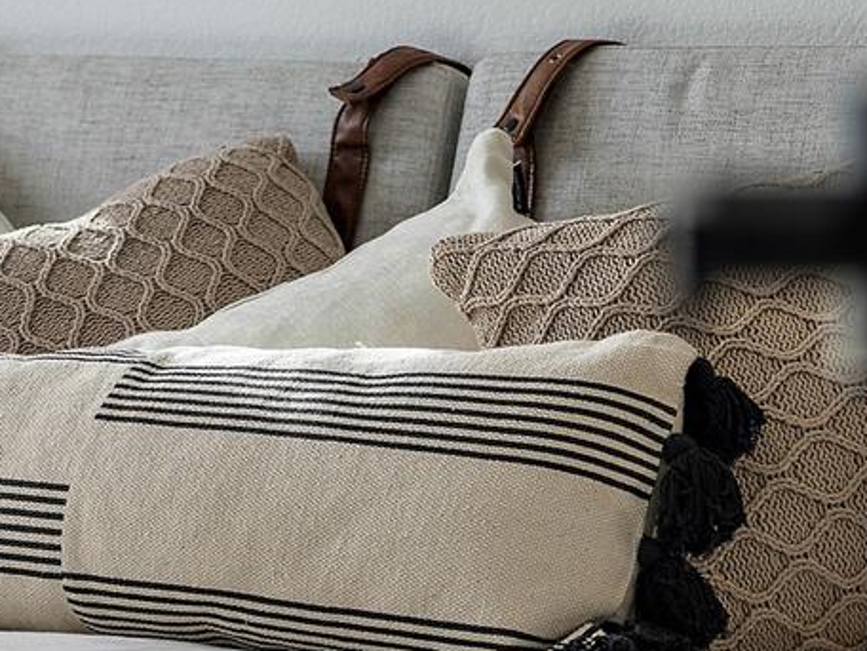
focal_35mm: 162
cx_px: -27
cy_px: 213
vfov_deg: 9.2
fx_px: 4057
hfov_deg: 12.0
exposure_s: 1/640
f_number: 2.8
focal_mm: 50
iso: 100
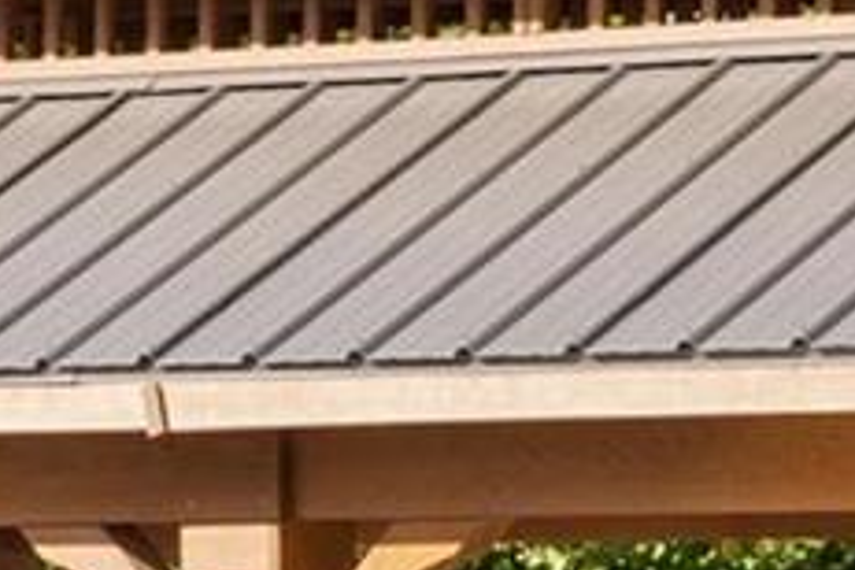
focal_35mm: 430
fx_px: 10212
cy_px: 696
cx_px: -315
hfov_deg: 4.8
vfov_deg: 3.2
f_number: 8
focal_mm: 31
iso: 400
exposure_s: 1/125
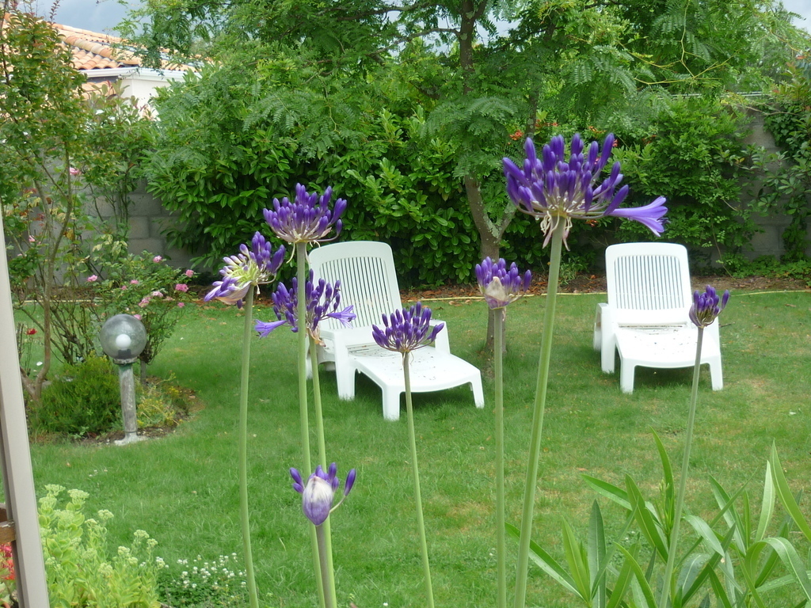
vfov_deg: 29.7
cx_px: 406
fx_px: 1148
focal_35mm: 49
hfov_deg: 38.9
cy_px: 304
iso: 80
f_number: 3
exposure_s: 1/400
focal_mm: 6.4
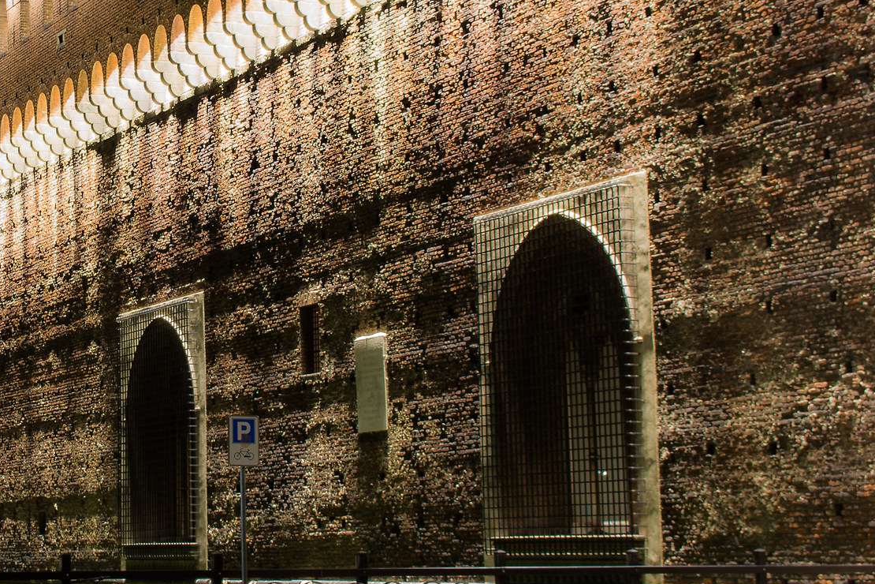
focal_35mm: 94
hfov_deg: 21.2
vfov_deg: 14.5
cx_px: 95
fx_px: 2287
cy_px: 175
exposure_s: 20
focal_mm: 29
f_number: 10
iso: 100
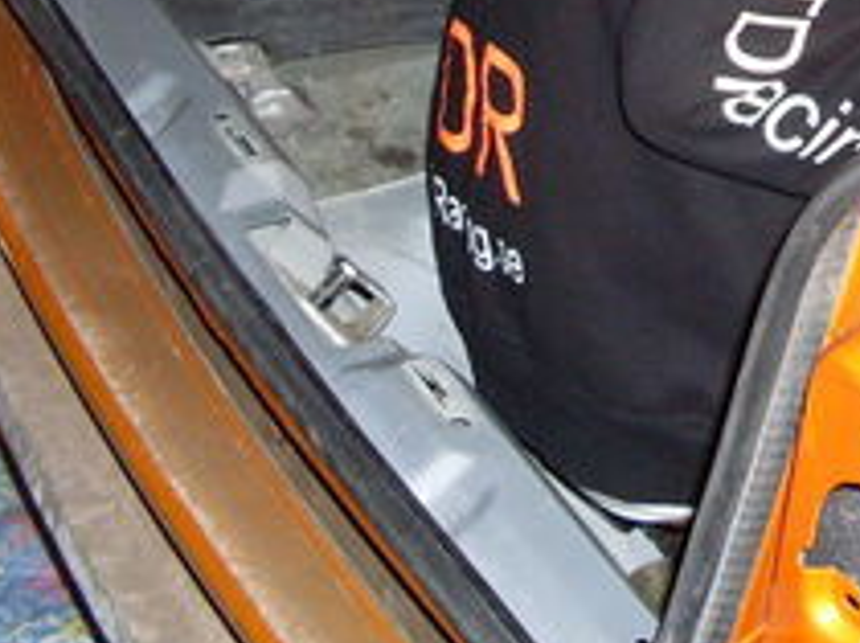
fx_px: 2879
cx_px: 1089
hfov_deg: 16.2
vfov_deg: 12.4
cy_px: -164
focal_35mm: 116
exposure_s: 1/45
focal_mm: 6.3
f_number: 2.8
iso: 120
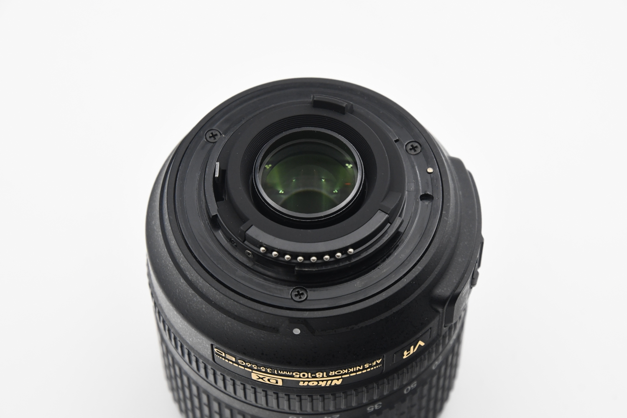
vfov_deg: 11.4
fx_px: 2090
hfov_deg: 17.1
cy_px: 209
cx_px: 314
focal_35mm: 120
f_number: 8
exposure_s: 1/100
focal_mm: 80
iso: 1600
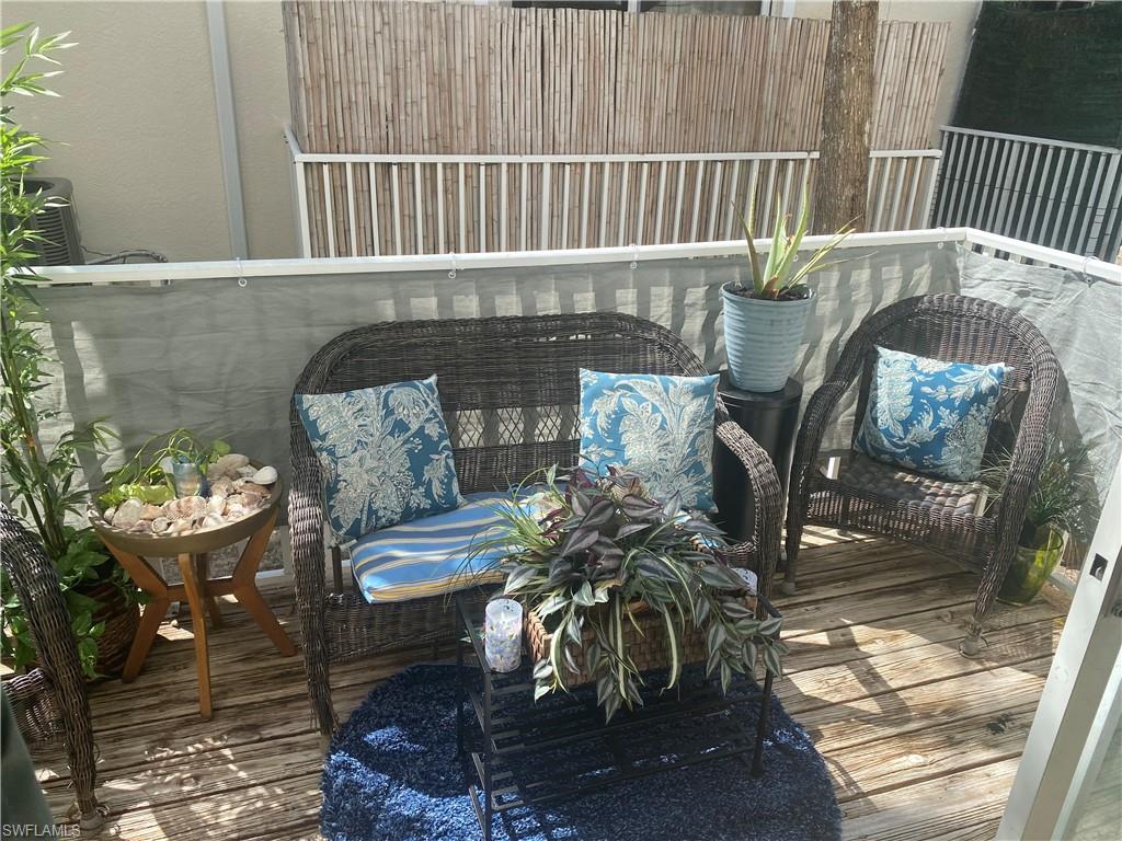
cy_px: 420
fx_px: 843
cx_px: 561
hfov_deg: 67.3
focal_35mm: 26
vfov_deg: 53.1
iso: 32
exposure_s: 1/919
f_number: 1.8
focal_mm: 4.25
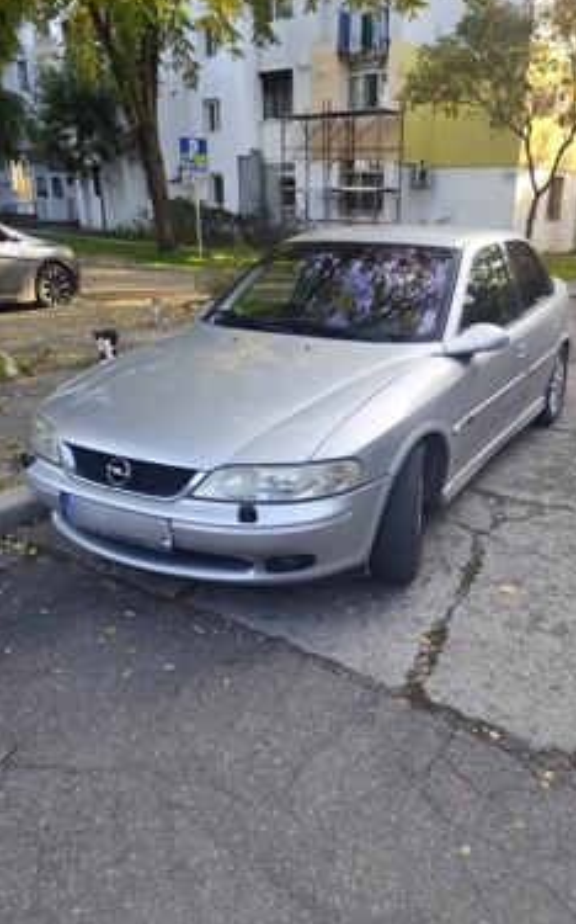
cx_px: 367
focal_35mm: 26
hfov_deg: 47.0
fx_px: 654
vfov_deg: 70.4
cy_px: 476
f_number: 1.65
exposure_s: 1/144
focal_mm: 6.19
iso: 50
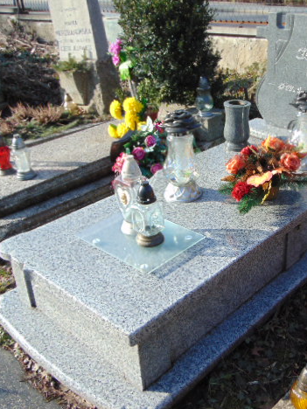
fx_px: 485
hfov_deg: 34.3
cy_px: 201
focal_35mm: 41
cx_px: 235
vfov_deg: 45.8
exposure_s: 1/400
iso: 80
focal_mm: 5.4
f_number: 3.1
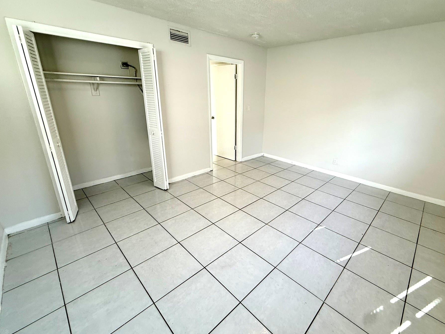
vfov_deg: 78.1
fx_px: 206
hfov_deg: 94.1
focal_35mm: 16
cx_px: 247
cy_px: 159
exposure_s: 1/120
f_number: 2.2
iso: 64
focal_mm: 2.22
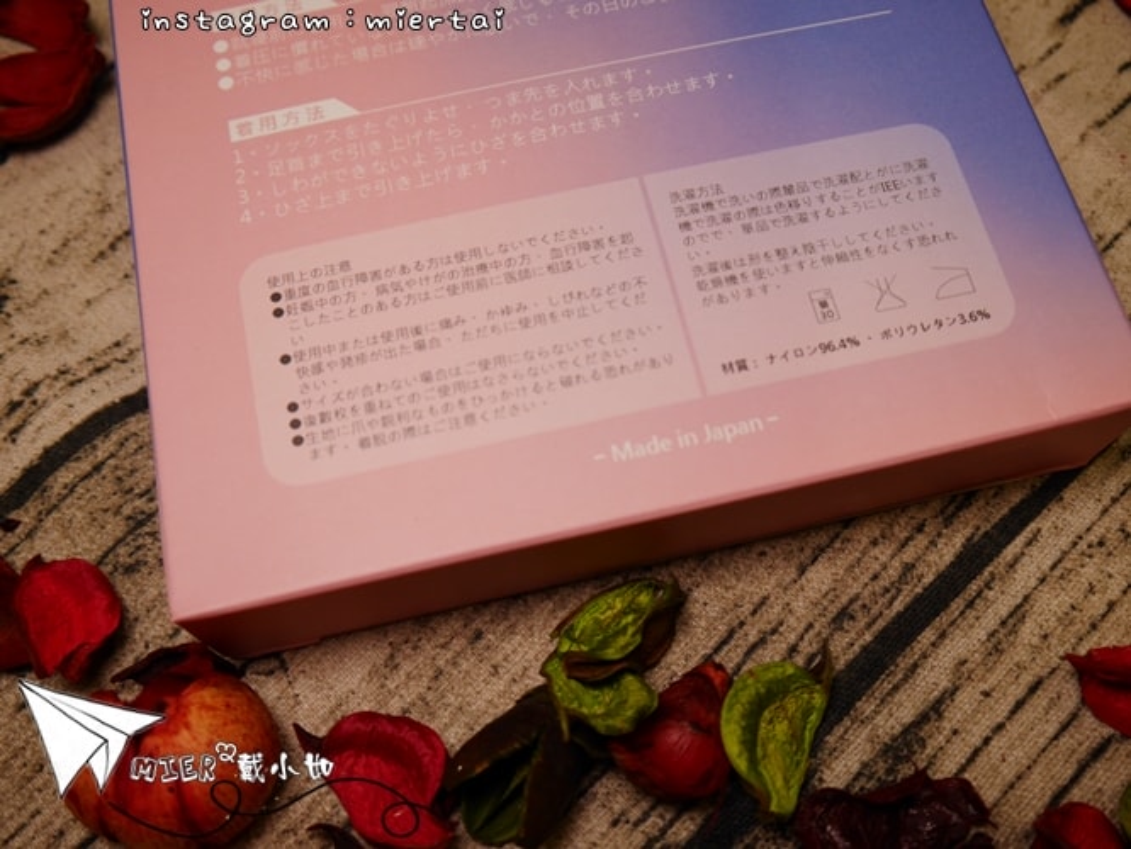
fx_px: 1177
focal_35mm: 36
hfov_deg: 51.3
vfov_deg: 39.7
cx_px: 566
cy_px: 424
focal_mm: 18
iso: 320
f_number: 4.1
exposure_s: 1/60
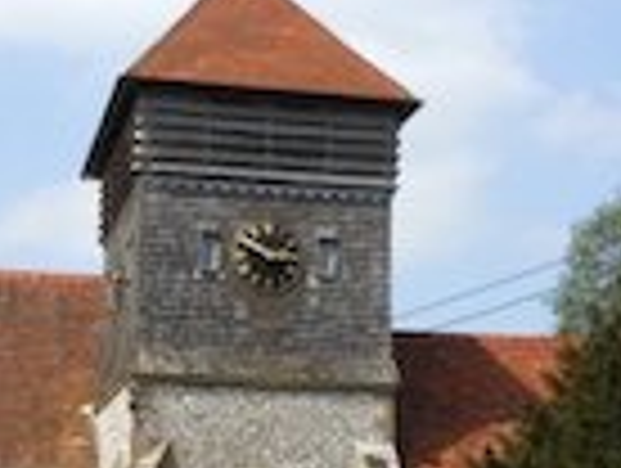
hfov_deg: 24.0
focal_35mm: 81
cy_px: 504
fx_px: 1456
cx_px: 234
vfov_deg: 17.7
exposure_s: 1/640
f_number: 3.7
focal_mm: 5
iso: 80
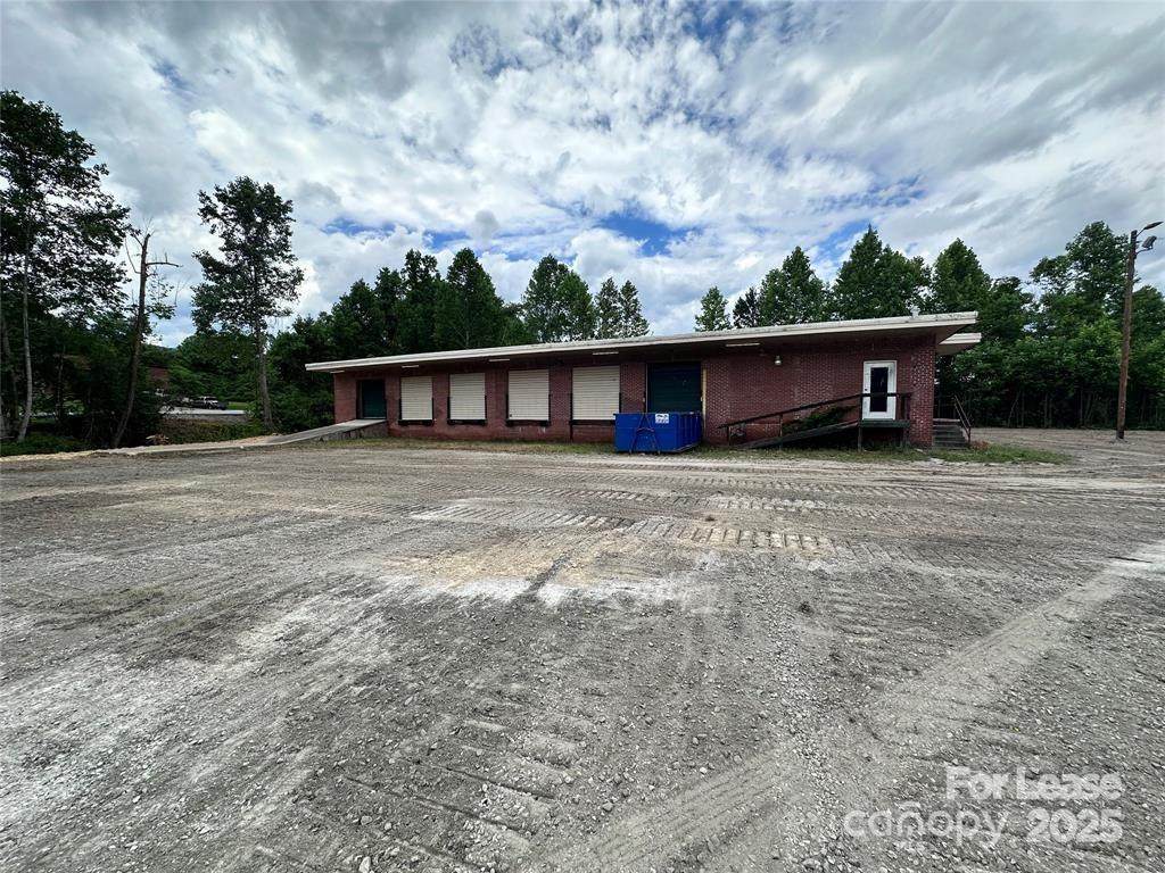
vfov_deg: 85.7
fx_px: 471
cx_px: 582
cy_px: 436
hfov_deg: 102.1
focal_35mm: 14
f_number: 2.2
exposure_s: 1/1795
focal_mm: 2.22
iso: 50
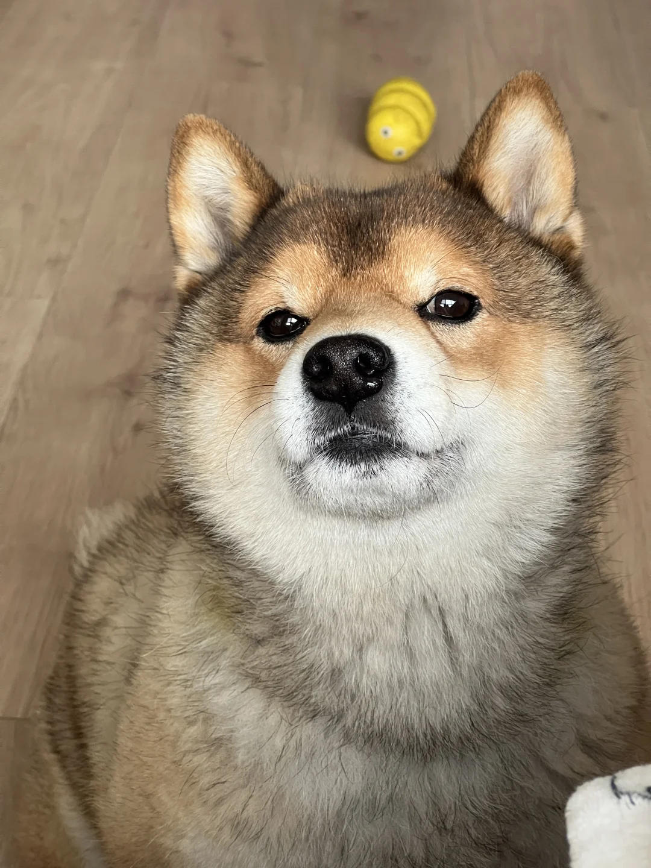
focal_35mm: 77
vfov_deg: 25.3
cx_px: 326
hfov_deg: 19.1
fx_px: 1931
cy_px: 434
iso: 320
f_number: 2.8
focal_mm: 9
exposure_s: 1/121
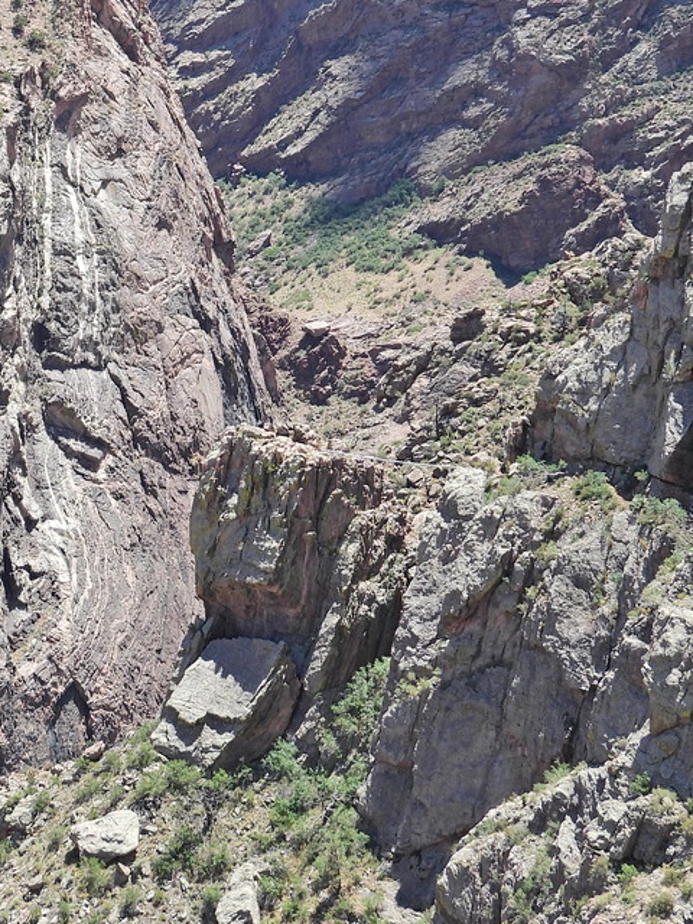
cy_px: 192
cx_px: 81
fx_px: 3203
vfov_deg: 16.3
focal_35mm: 120
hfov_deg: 12.3
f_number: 3.5
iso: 100
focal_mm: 10.7
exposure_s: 1/640
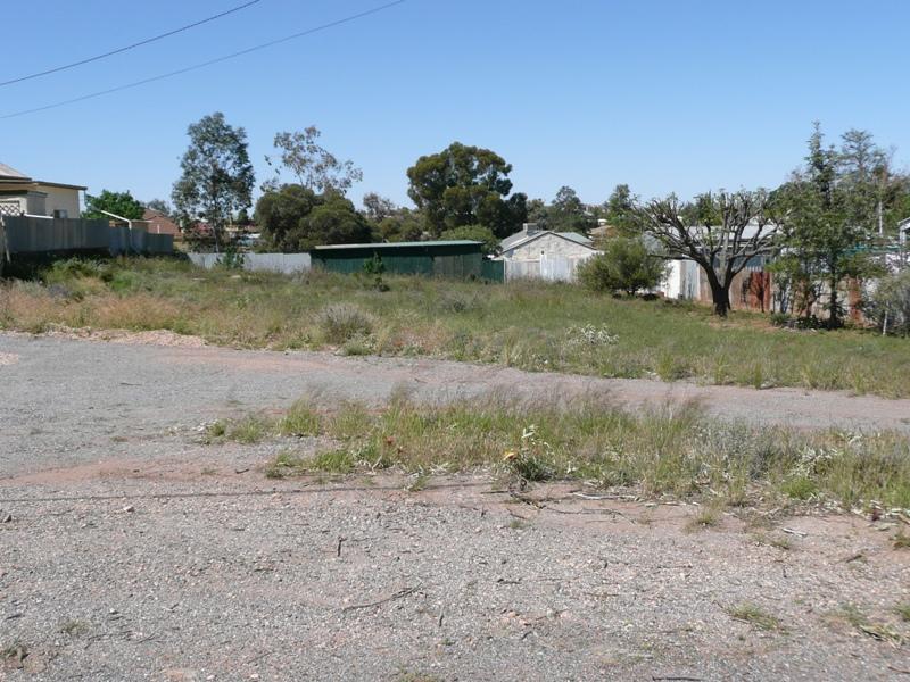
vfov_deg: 36.0
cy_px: 341
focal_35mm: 40
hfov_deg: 46.8
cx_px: 455
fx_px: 1052
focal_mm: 6.5
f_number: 3.9
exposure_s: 1/1000
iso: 100
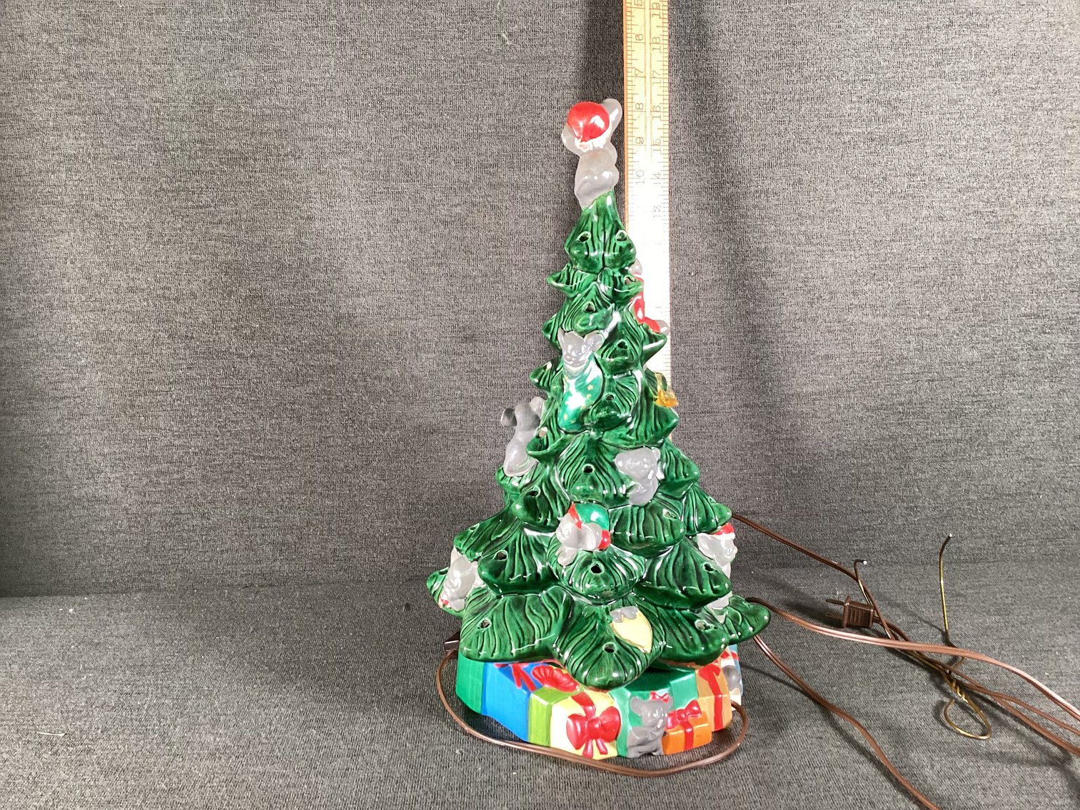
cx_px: 540
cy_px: 405
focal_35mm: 31
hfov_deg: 58.3
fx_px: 967
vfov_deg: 45.4
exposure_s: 1/60
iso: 160
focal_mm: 3.3
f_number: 2.4
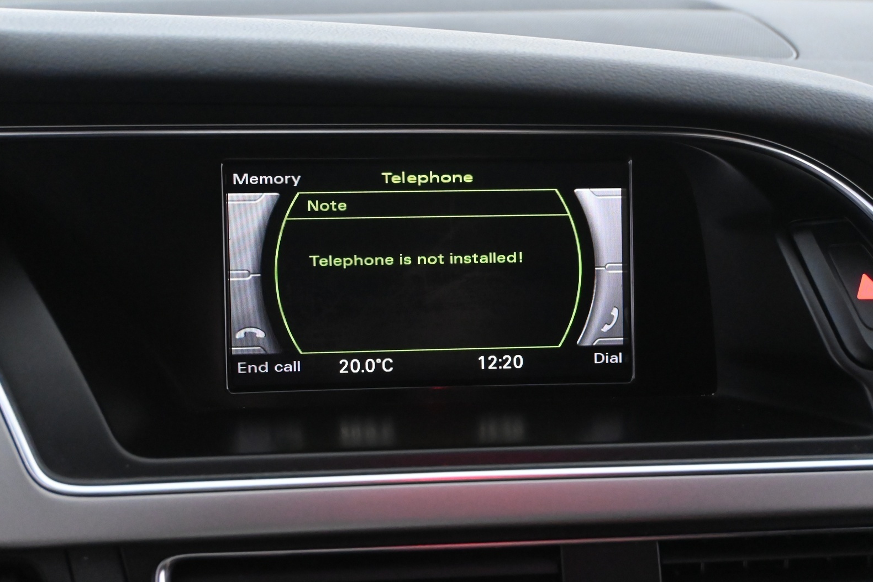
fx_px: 970
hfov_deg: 48.5
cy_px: 297
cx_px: 434
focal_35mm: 40
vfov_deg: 33.4
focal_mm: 26
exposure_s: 1/40
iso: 6400
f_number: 5
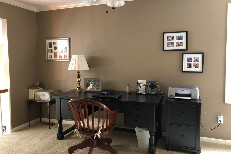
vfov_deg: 43.6
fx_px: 193
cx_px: 116
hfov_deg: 61.9
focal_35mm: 30
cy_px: 72
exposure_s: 1/6
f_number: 1.8
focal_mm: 4
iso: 80
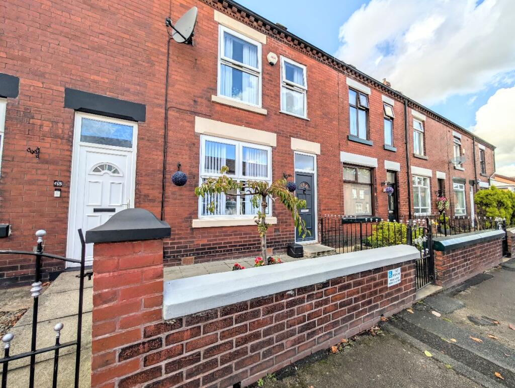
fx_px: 179
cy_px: 194
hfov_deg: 110.5
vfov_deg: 94.6
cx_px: 258
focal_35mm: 12
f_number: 1.7
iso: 49
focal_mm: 2.02
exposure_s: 1/2000
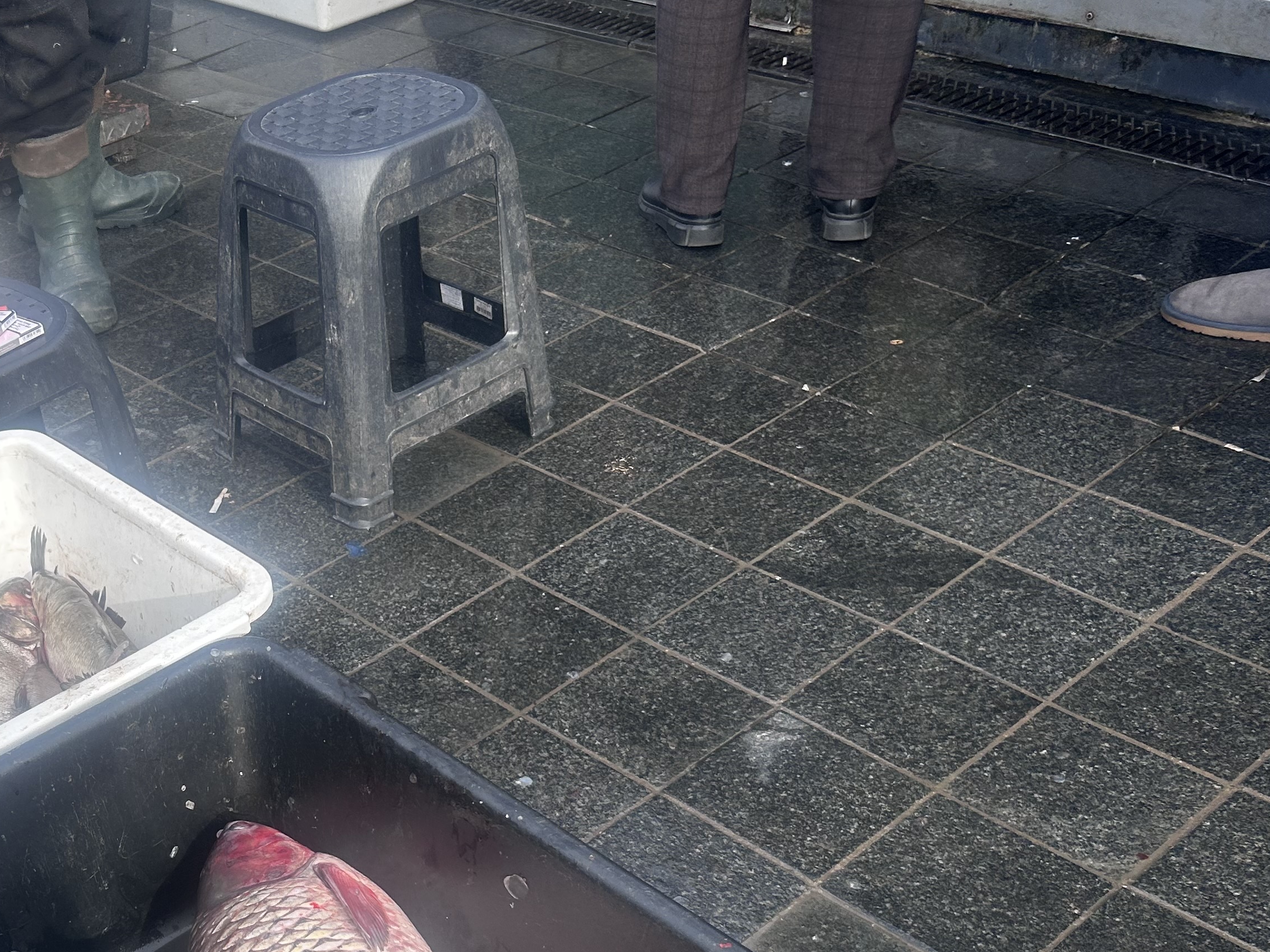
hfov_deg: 39.2
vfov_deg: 30.8
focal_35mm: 46
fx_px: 1688
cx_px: 207
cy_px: 744
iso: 50
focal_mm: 5.7
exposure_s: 1/1266
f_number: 1.5
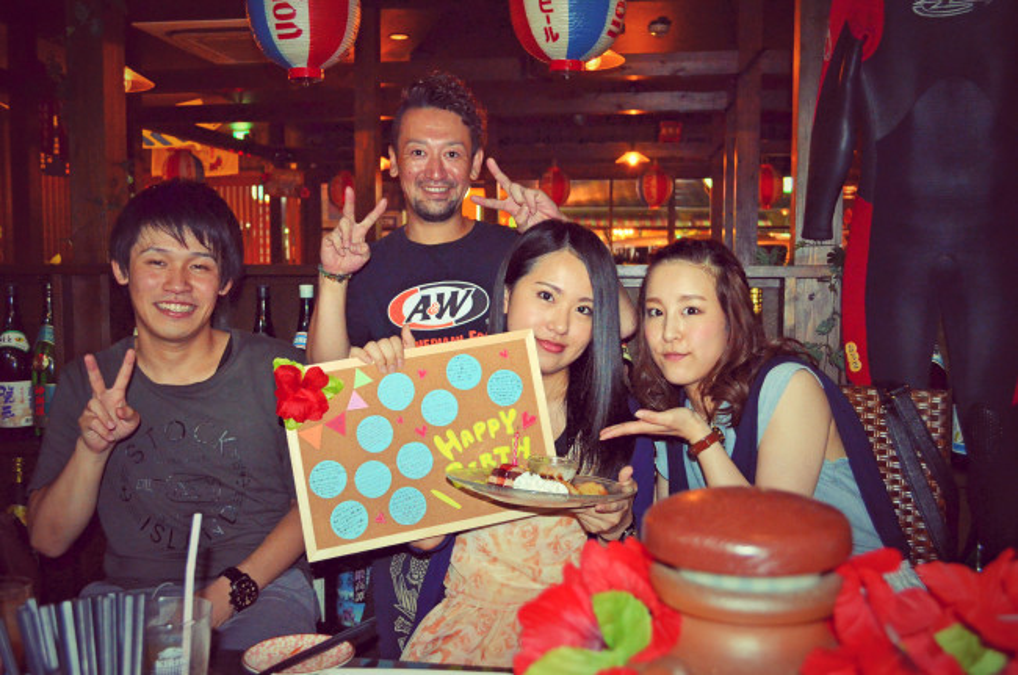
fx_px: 1016
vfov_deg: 36.7
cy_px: 338
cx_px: 509
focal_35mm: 36
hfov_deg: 53.2
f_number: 4
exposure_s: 1/60
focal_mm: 24
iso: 3200
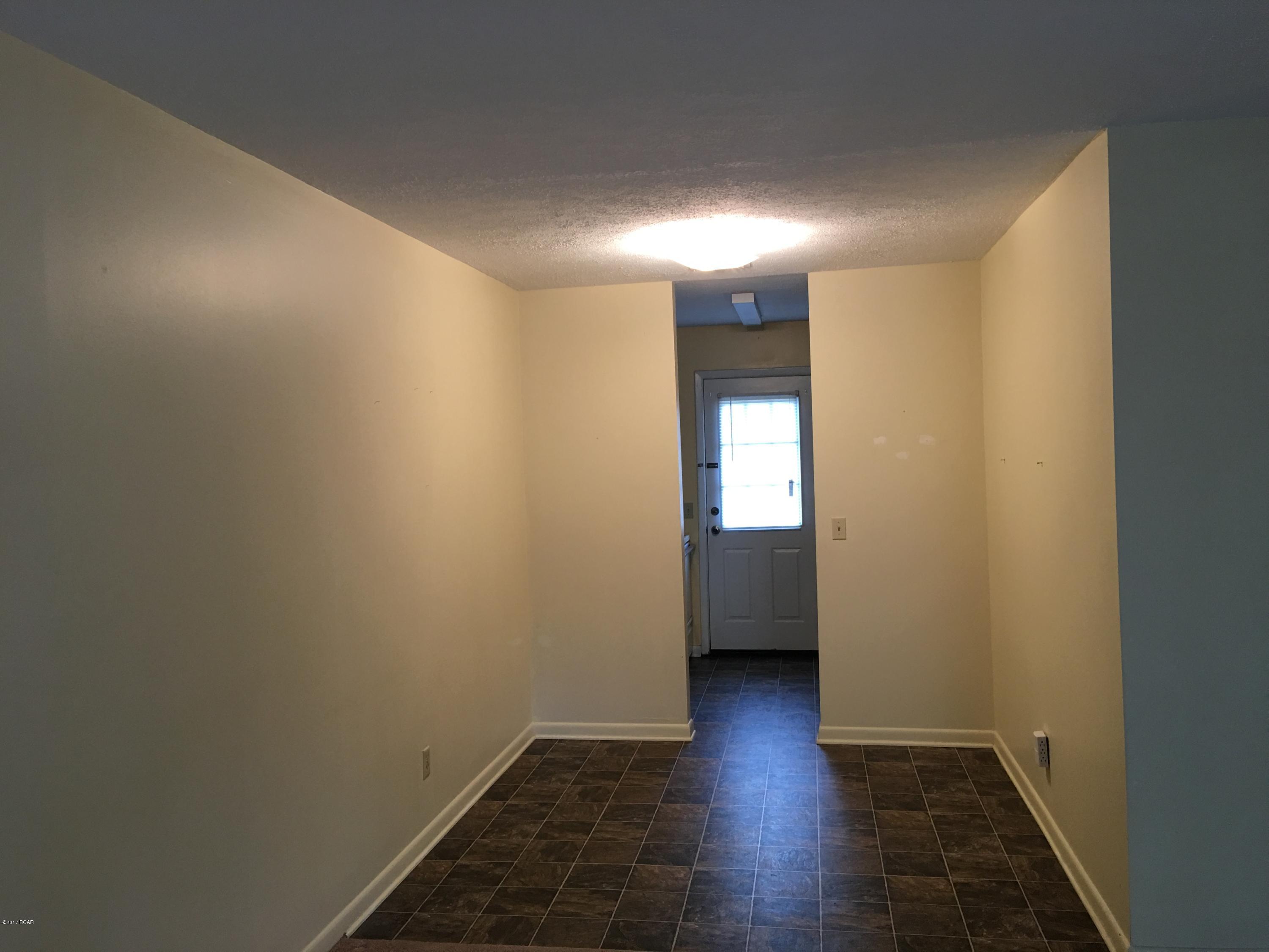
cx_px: 634
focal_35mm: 29
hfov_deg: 61.7
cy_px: 476
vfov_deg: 48.2
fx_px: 1063
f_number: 2.2
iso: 40
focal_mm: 4.15
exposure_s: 1/15
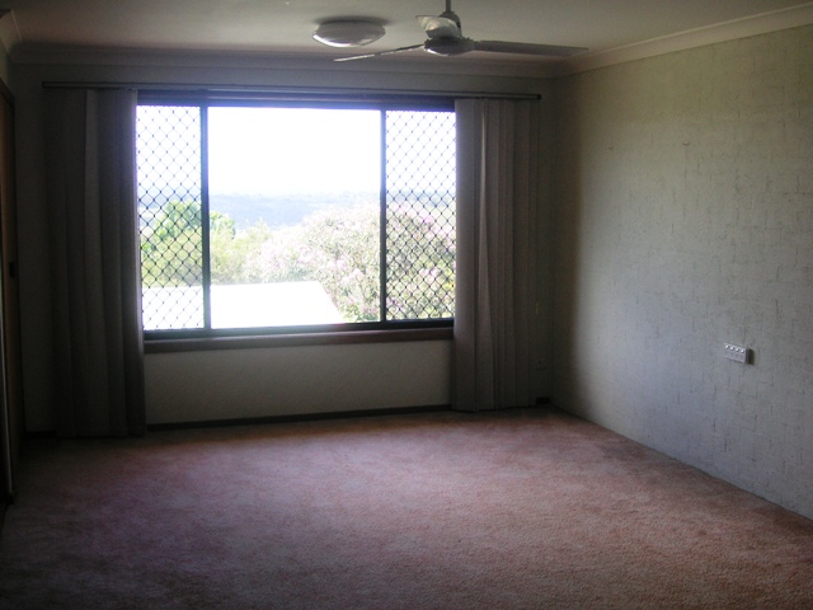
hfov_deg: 45.8
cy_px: 305
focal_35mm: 41
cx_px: 406
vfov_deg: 35.1
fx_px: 963
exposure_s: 1/125
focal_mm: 6.9
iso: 50
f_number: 3
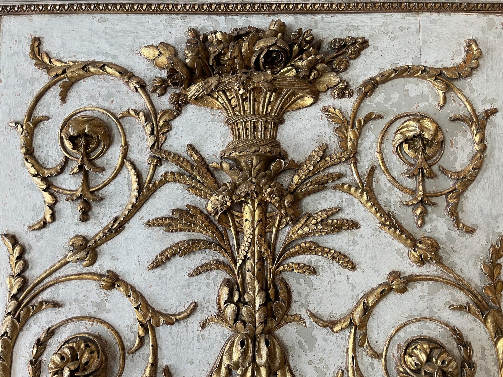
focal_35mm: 26
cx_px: 252
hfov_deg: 67.3
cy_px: 188
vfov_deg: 53.1
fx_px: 378
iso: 160
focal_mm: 4.2
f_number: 1.6
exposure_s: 1/50
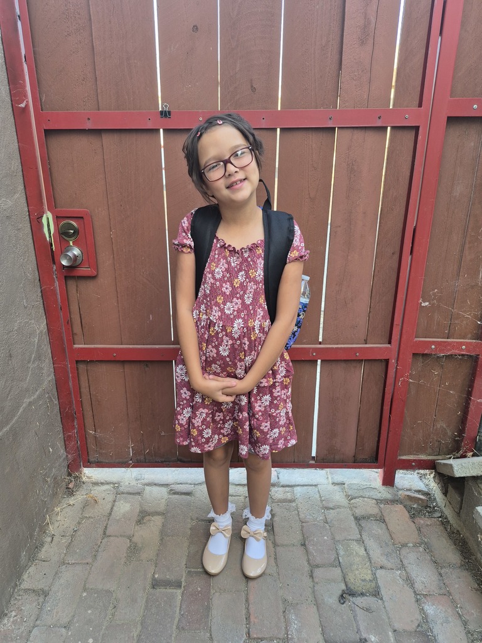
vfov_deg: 73.9
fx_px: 427
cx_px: 241
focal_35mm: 23
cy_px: 322
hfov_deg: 58.9
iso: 160
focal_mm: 5.4
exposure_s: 1/180
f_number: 1.8
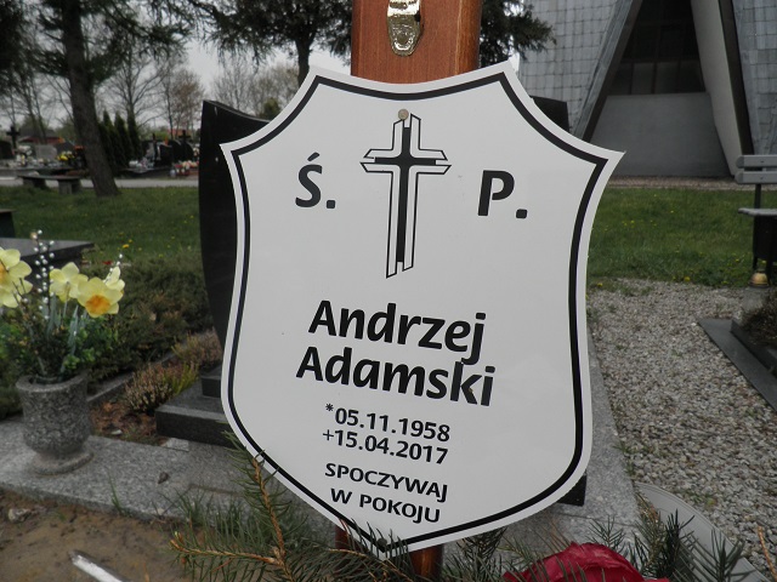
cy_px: 291
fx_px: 539
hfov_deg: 71.6
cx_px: 388
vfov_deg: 56.8
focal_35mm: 24
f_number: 8.3
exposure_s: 1/80
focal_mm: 4.3
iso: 64
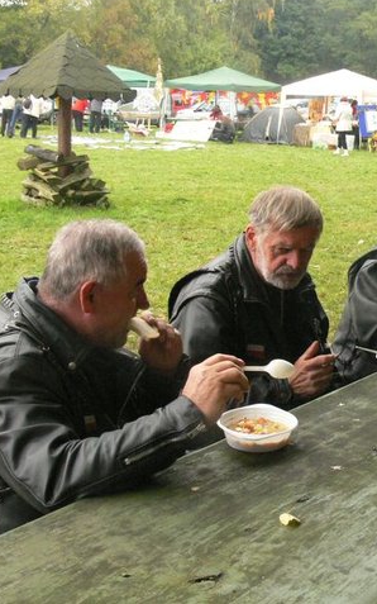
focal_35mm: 52
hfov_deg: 24.1
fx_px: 855
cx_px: 345
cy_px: 298
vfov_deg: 38.9
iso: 400
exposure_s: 1/100
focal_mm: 7.7
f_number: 5.6
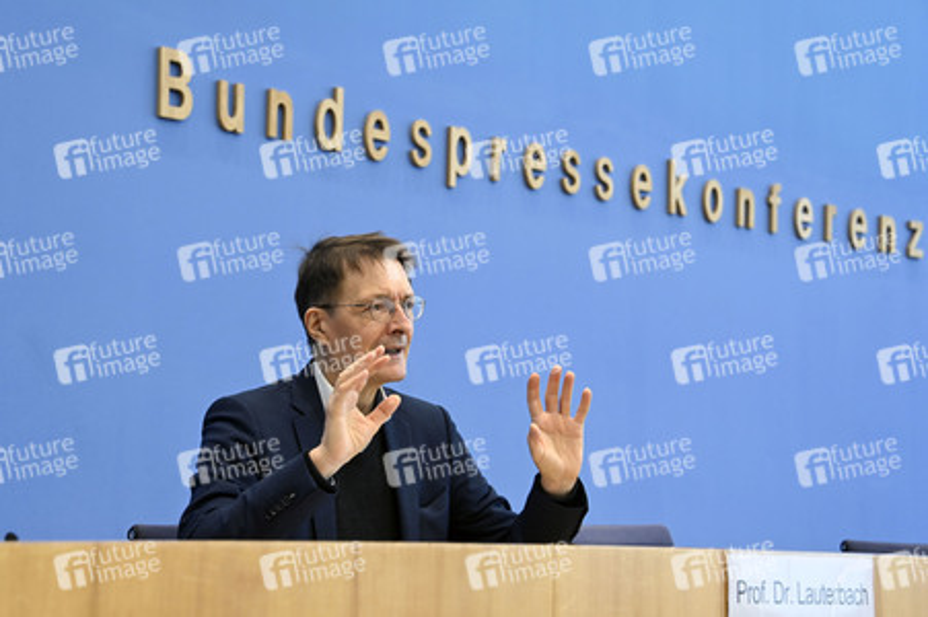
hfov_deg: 28.1
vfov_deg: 18.9
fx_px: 1855
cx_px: 464
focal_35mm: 72
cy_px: 308
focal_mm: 72
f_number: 5.6
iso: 3200
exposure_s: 1/400
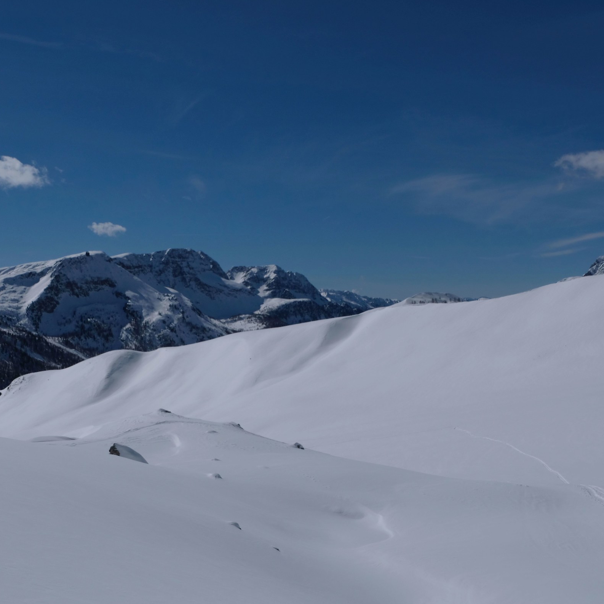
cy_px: 303
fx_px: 888
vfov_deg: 37.6
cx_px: 226
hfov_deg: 37.3
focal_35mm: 45
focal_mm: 23.2
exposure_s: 1/3000
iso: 200
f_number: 9
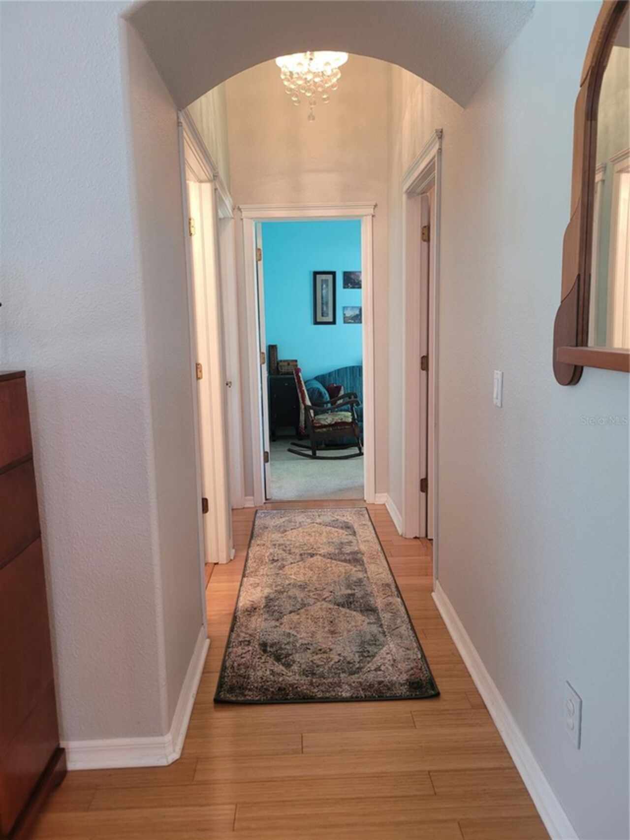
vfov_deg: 67.3
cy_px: 420
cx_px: 315
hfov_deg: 53.1
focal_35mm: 26
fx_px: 631
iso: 200
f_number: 1.8
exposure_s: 1/40
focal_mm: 5.4
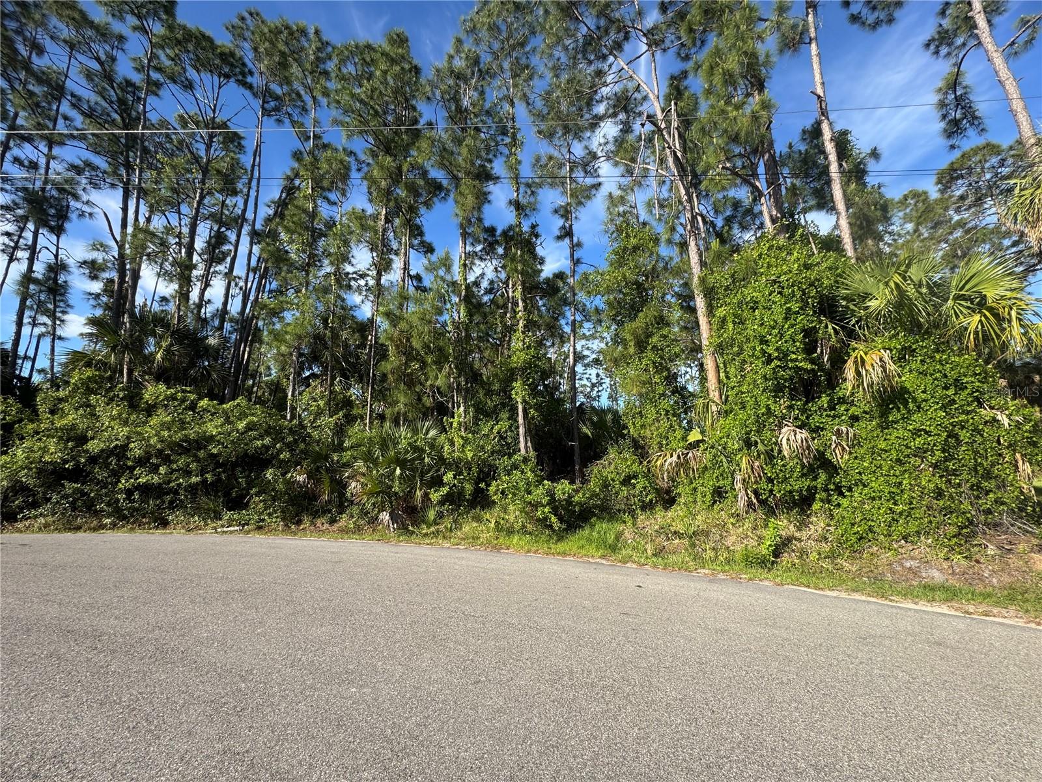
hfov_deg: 102.1
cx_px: 521
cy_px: 391
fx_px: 421
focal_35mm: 14
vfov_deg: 85.7
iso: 40
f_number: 2.2
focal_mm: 2.22
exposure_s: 1/707
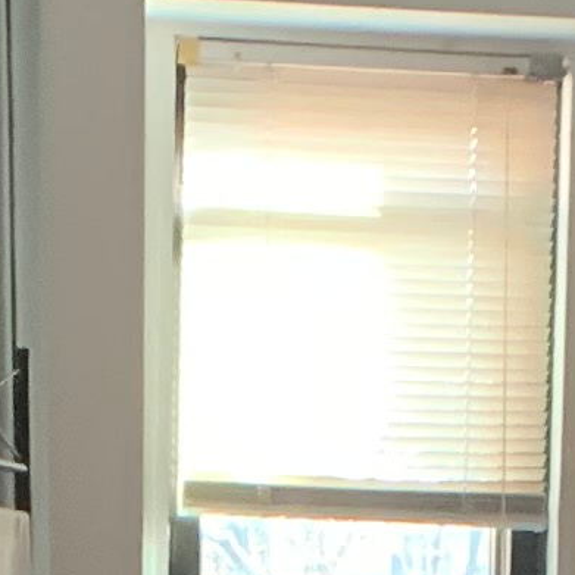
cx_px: 7
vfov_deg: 7.1
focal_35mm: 237
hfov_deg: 7.4
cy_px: 1263
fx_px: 4454
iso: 200
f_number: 1.8
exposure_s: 1/60
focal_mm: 4.25
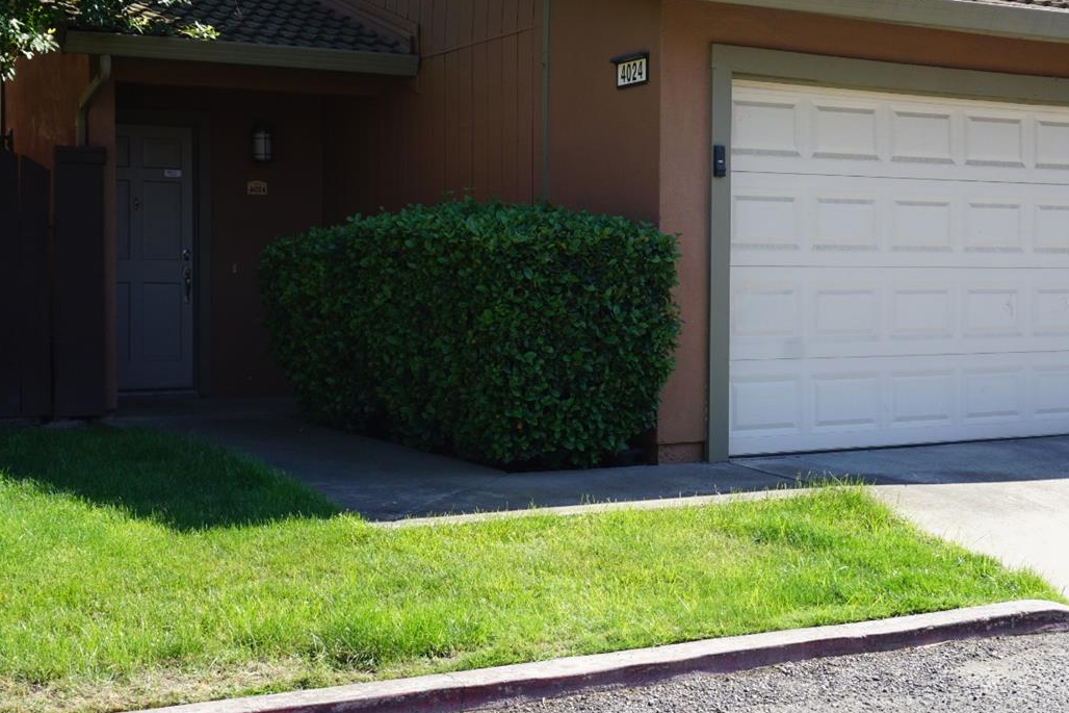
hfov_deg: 36.4
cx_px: 541
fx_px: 1625
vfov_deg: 24.7
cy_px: 340
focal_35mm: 55
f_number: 8
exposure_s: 1/80
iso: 100
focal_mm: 25
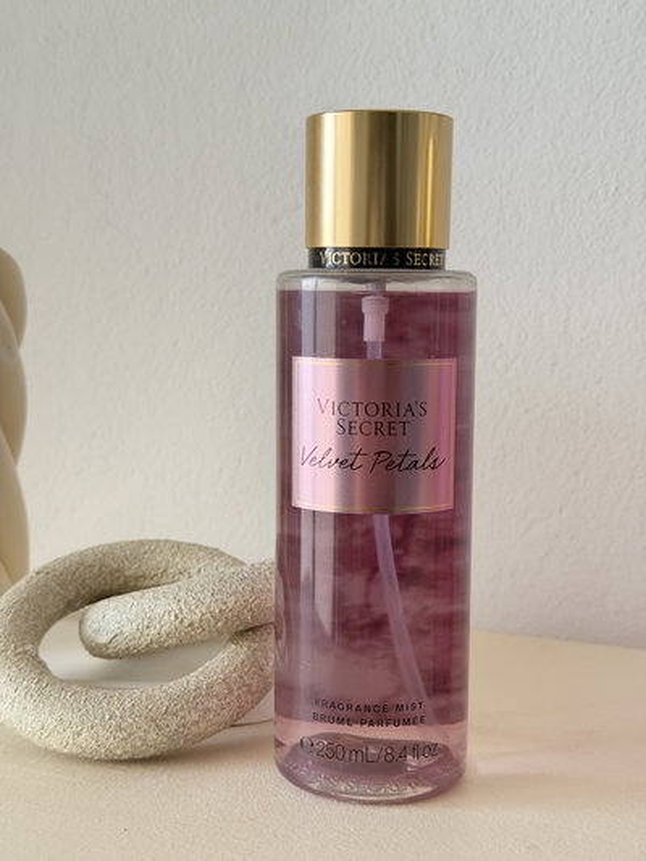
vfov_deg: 39.6
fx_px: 1194
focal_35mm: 48
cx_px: 323
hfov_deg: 30.3
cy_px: 430
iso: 320
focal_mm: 6.76
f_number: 1.78
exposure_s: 1/40
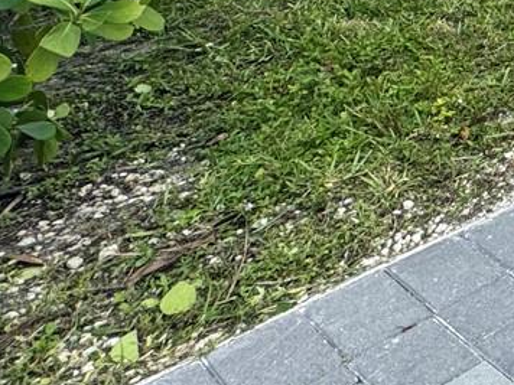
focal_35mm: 63
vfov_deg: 18.7
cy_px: -287
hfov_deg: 18.9
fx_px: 935
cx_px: 1027
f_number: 2.2
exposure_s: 1/390
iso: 40
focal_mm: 2.22
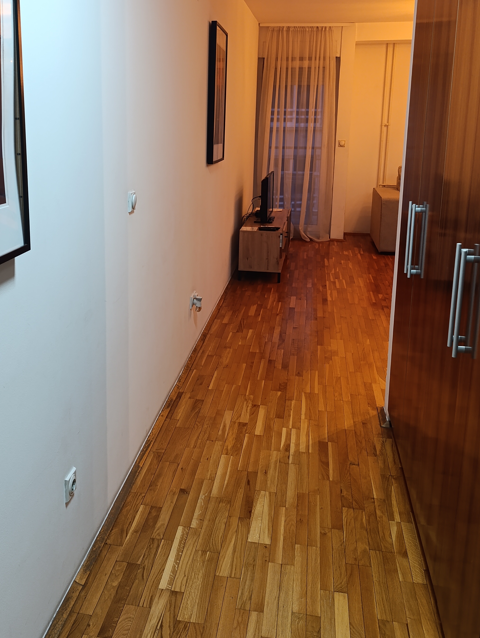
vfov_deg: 52.2
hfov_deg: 40.4
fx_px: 645
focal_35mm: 35
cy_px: 255
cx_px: 165
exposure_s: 1/100
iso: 800
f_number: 1.6
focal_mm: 6.14
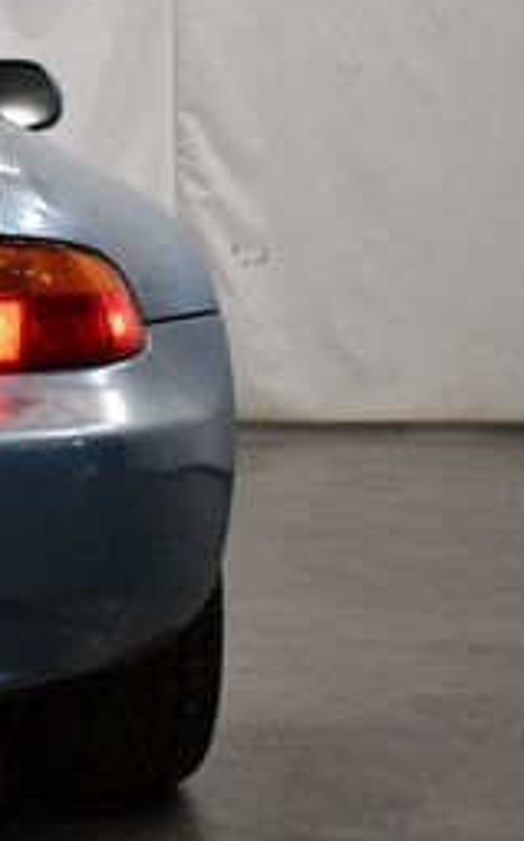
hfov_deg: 9.9
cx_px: -508
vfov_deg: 16.9
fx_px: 2815
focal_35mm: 123
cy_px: 237
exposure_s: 1/125
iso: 800
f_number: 3.8
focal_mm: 24
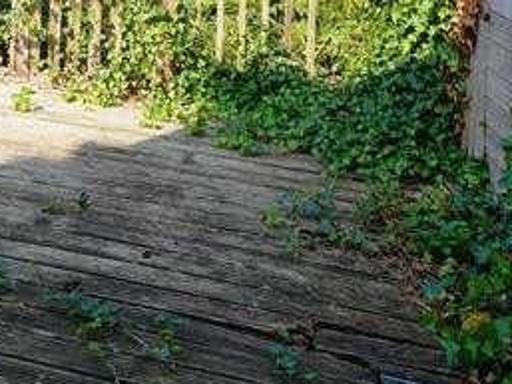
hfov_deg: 37.0
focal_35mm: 46
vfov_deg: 24.8
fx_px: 681
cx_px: 2
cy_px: -180
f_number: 8
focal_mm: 12
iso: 100
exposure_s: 1/100
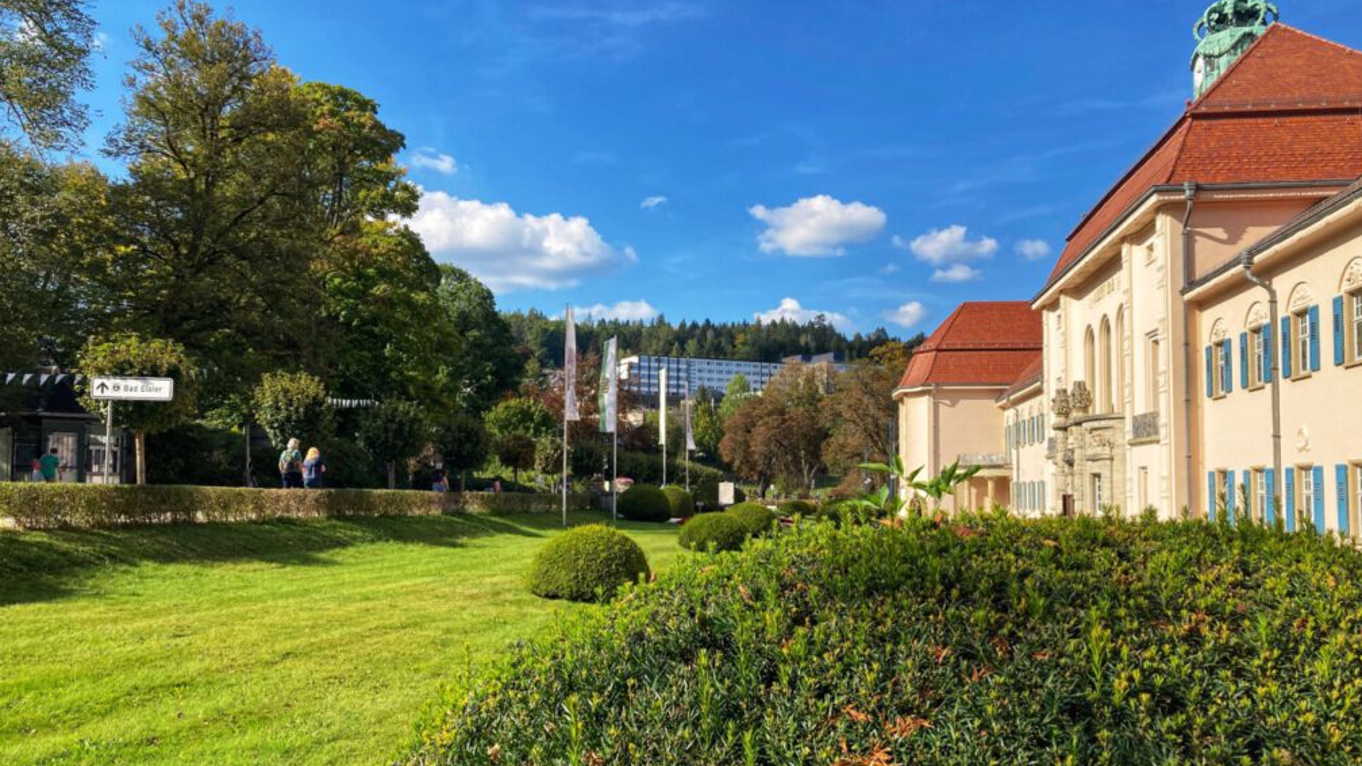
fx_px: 1120
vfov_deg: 37.7
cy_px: 450
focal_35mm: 31
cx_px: 685
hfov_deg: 62.6
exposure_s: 1/1297
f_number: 1.8
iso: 20
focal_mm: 3.99
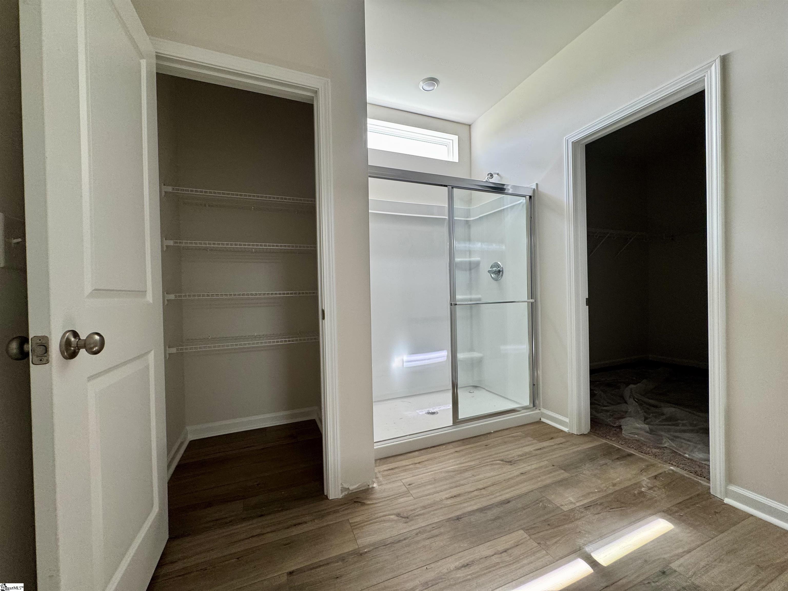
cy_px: 296
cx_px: 394
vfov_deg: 85.7
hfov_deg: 102.1
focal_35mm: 14
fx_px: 319
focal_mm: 2.22
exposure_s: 1/99
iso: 125
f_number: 2.2
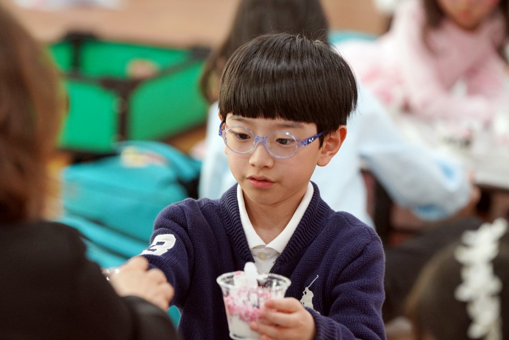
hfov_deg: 10.3
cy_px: 170
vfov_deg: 6.9
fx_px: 2828
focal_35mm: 200
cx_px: 254
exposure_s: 1/250
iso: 3200
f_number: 4
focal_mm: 200
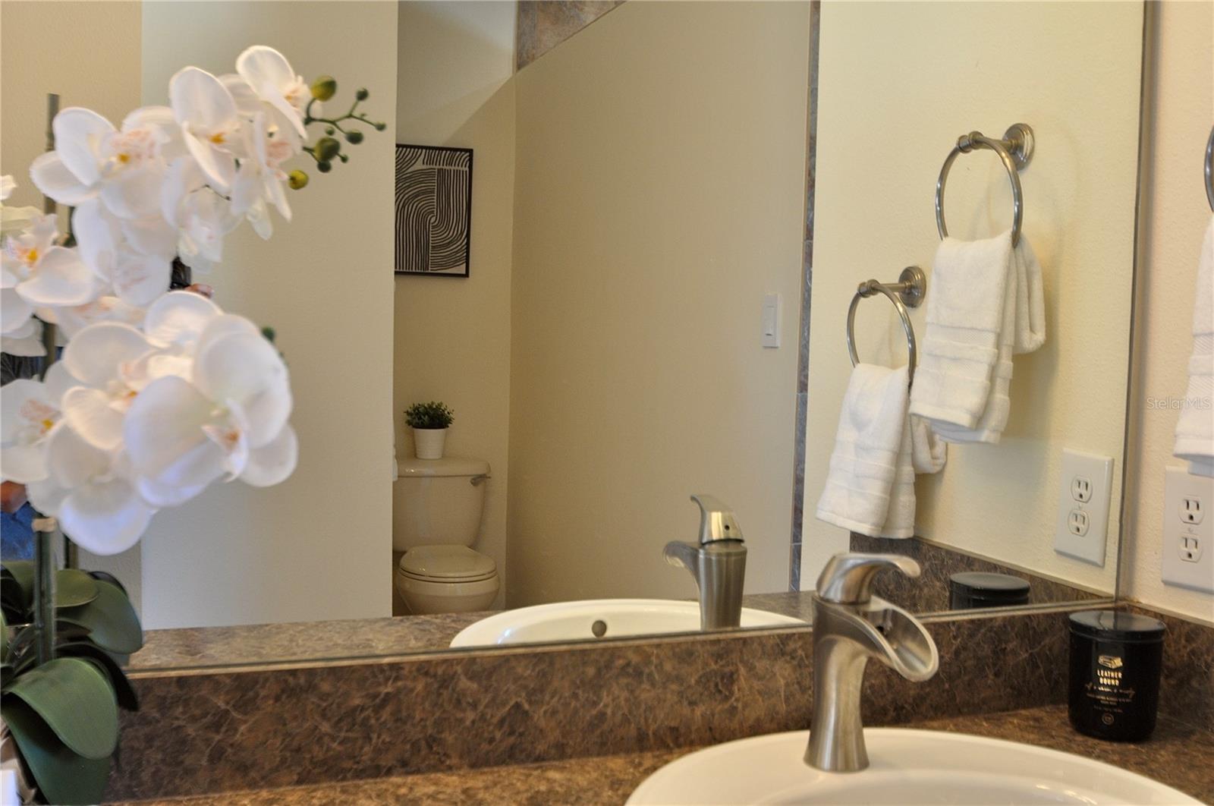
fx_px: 1212
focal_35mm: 36
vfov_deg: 36.8
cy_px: 403
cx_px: 607
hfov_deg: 53.2
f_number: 4.5
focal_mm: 24
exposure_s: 1/30
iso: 400
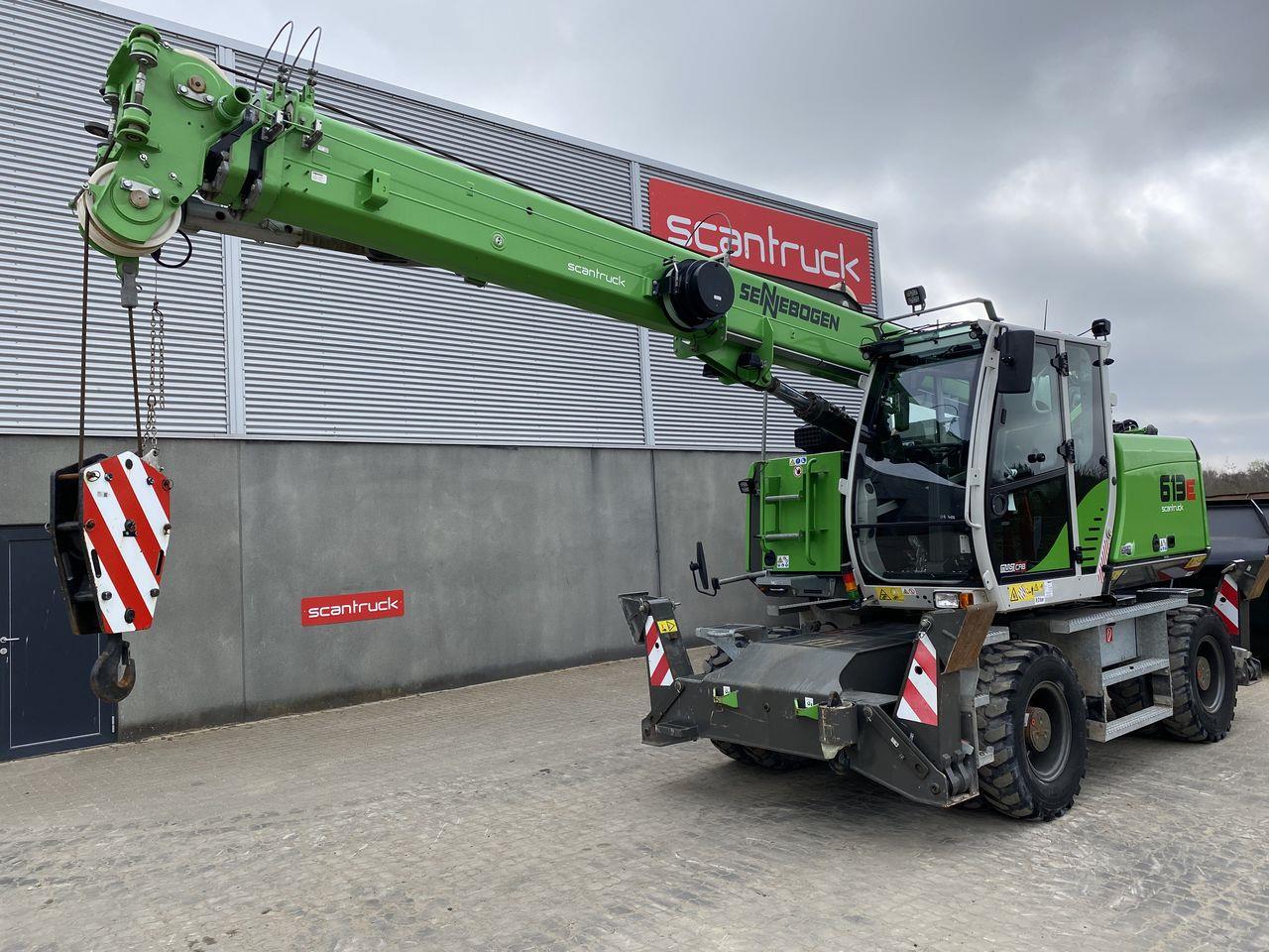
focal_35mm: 26
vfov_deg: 53.1
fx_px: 953
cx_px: 634
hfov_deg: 67.3
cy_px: 476
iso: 32
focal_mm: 4.25
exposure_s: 1/2028
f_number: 1.8
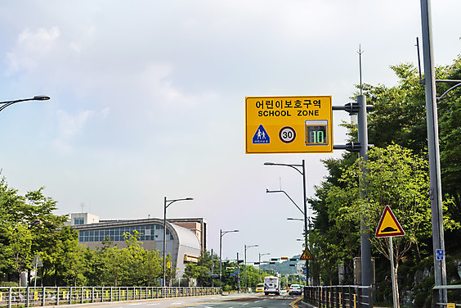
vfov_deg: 26.5
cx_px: 230
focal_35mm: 51
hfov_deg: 38.9
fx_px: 653
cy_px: 160
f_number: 4
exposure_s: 1/400
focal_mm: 48
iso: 160
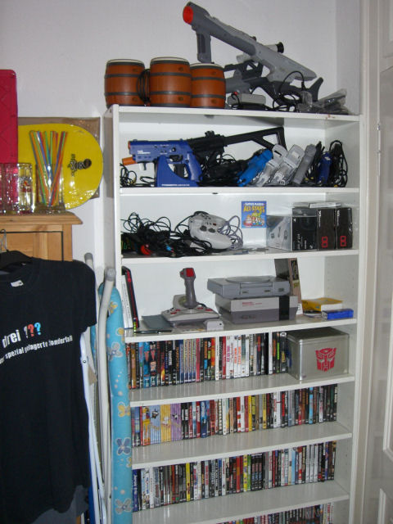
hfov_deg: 37.7
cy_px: 262
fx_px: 575
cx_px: 196
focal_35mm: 38
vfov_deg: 49.0
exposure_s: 1/60
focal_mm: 6.2
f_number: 2.7
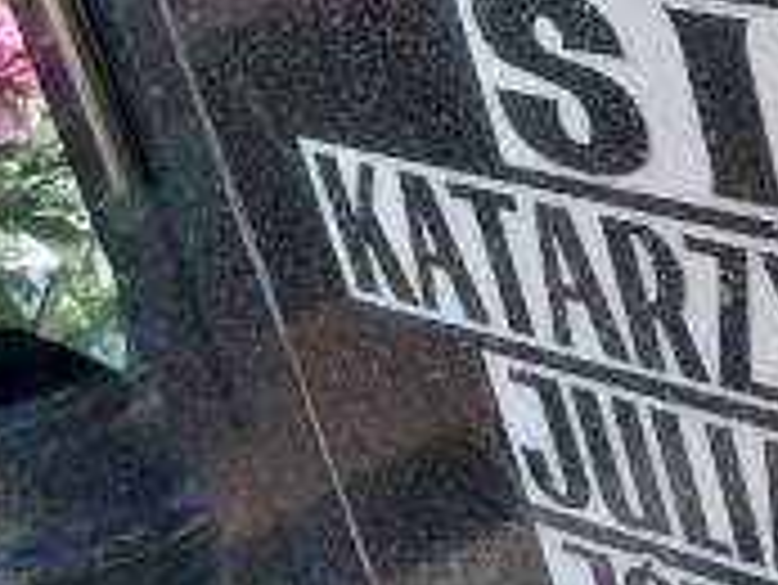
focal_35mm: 96
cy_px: 423
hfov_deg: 17.3
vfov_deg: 15.4
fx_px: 2159
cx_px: 1331
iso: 64
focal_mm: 3.92
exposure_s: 1/1501
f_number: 1.7
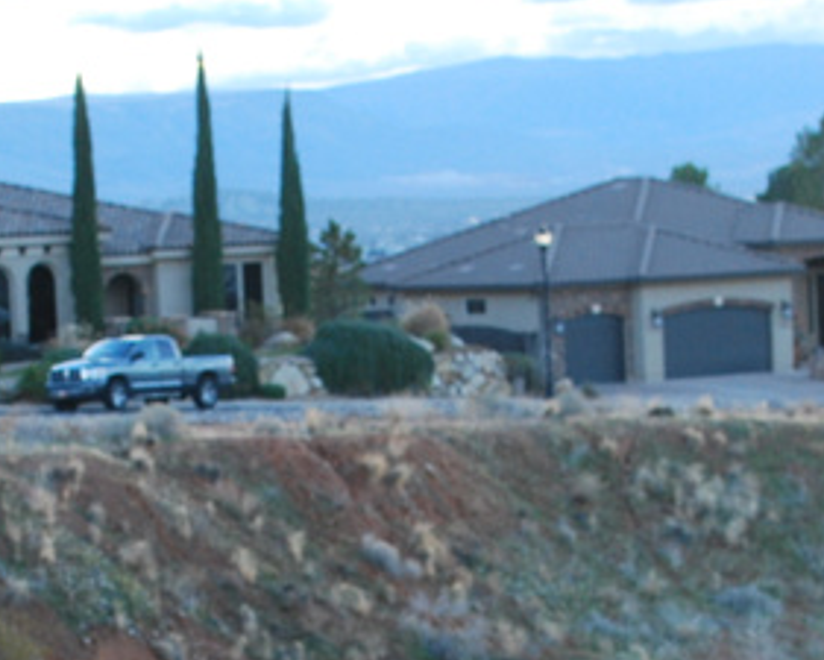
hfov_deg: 10.7
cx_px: 334
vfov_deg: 8.5
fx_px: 4384
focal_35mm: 180
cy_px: 779
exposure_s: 1/125
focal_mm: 35
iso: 400
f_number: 5.6
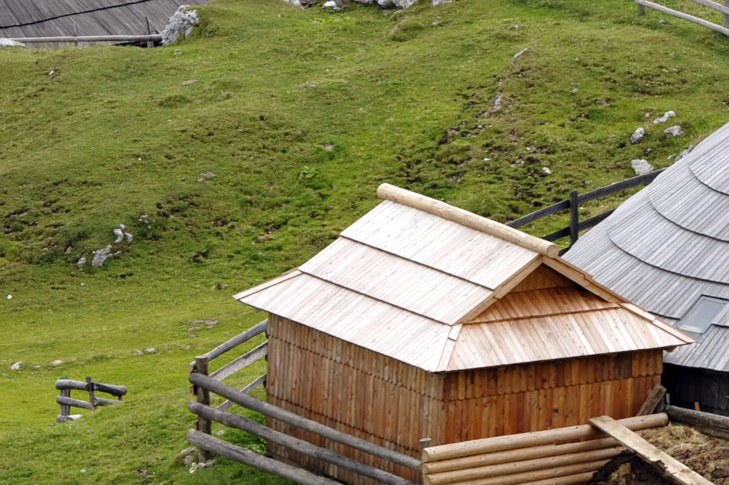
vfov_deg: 3.3
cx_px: 1124
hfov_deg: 4.9
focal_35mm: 417
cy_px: 44
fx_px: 8439
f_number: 8
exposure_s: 1/250
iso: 320
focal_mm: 130
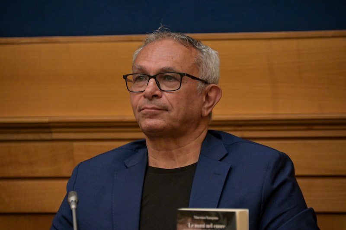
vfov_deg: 4.6
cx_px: 173
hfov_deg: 6.9
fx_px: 2883
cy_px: 115
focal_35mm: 300
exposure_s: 1/160
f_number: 5.6
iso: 2500
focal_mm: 300
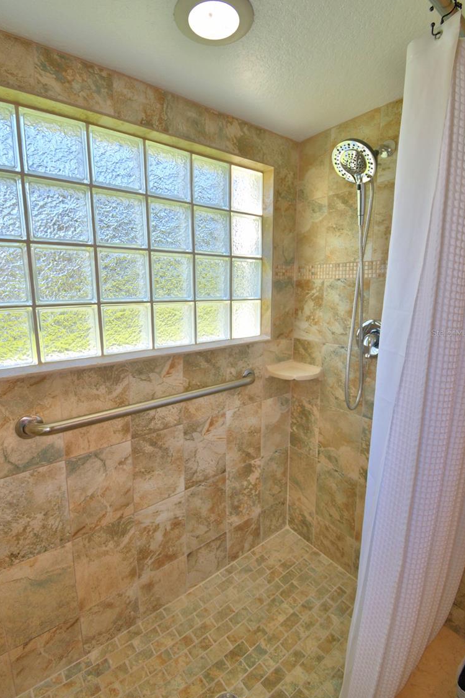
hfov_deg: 73.7
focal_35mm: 16
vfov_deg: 96.7
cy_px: 333
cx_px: 225
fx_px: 310
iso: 100
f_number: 4.5
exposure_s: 1/125
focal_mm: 10
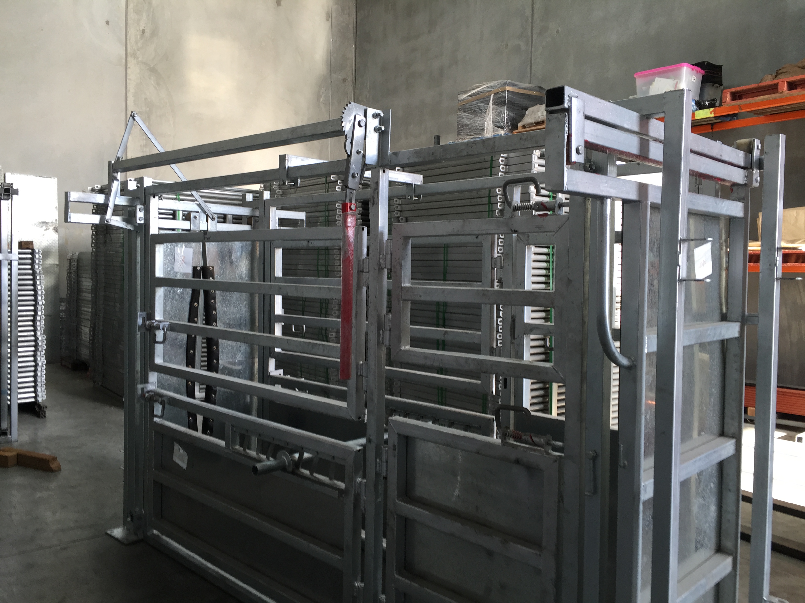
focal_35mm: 29
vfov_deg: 48.2
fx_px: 674
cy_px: 302
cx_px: 402
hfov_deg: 61.7
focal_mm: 4.15
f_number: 2.2
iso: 32
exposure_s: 1/40
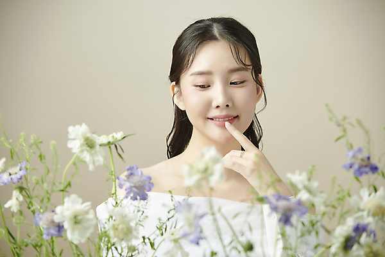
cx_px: 192
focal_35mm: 175
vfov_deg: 7.8
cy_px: 128
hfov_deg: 11.7
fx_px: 1871
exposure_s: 1/125
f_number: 5.6
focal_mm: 175
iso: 64
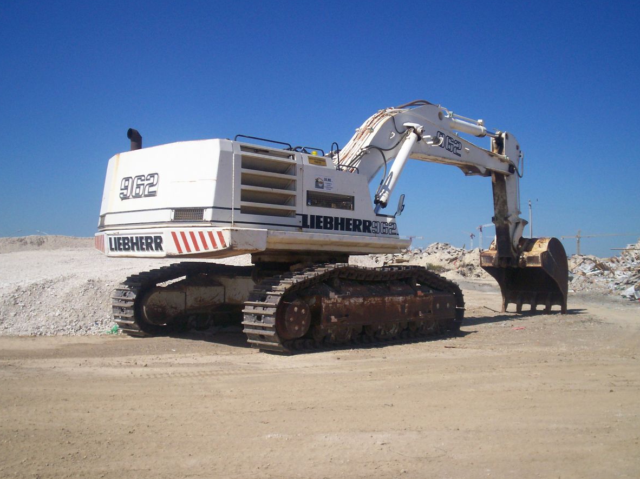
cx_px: 323
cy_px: 244
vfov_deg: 36.8
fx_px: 721
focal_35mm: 39
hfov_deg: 47.9
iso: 100
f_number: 4.5
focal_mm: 5.9
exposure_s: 1/1209
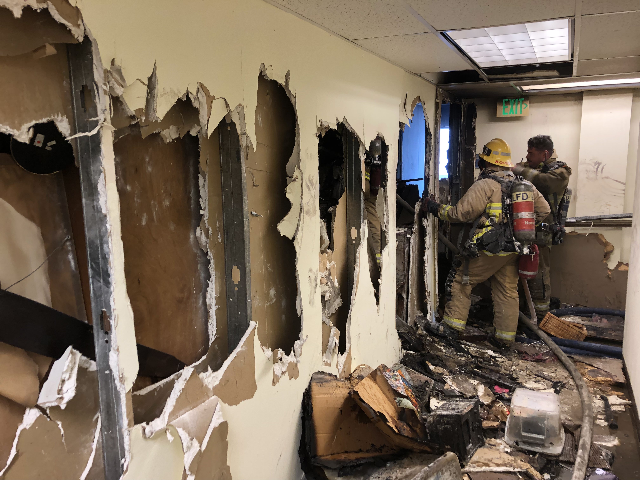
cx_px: 320
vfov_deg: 49.7
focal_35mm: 28
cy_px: 240
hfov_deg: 63.4
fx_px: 518
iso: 250
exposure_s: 1/60
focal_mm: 3.99
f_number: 1.8
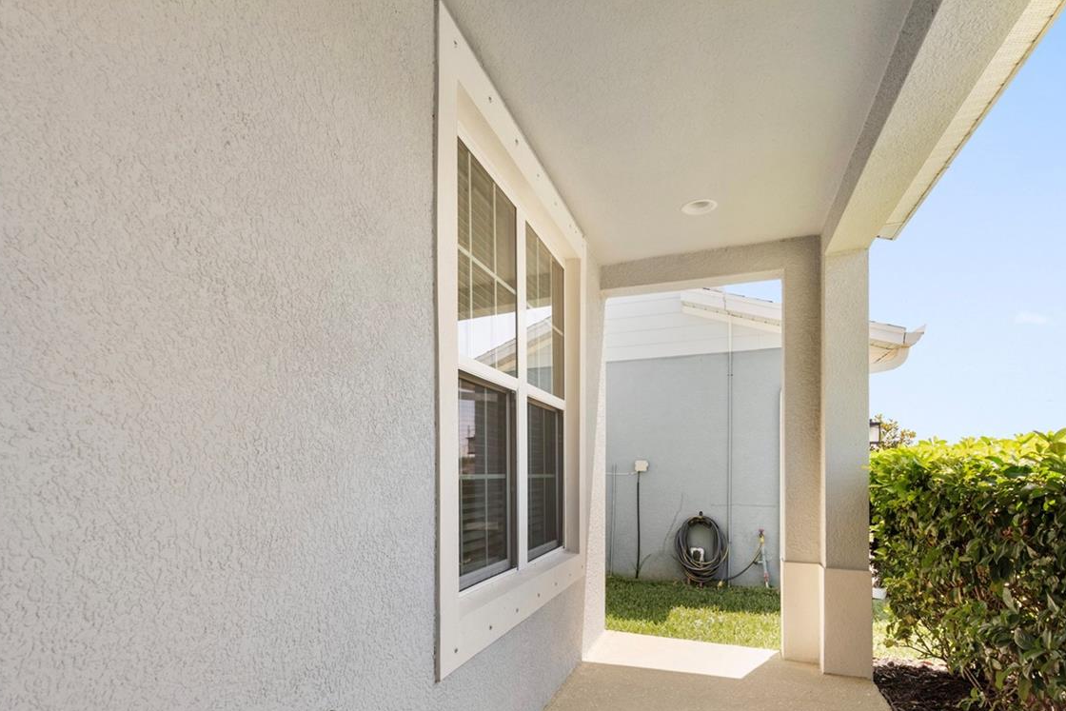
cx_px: 460
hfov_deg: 83.5
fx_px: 592
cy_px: 475
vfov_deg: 60.4
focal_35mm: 20
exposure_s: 1/400
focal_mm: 14
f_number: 6.3
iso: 250
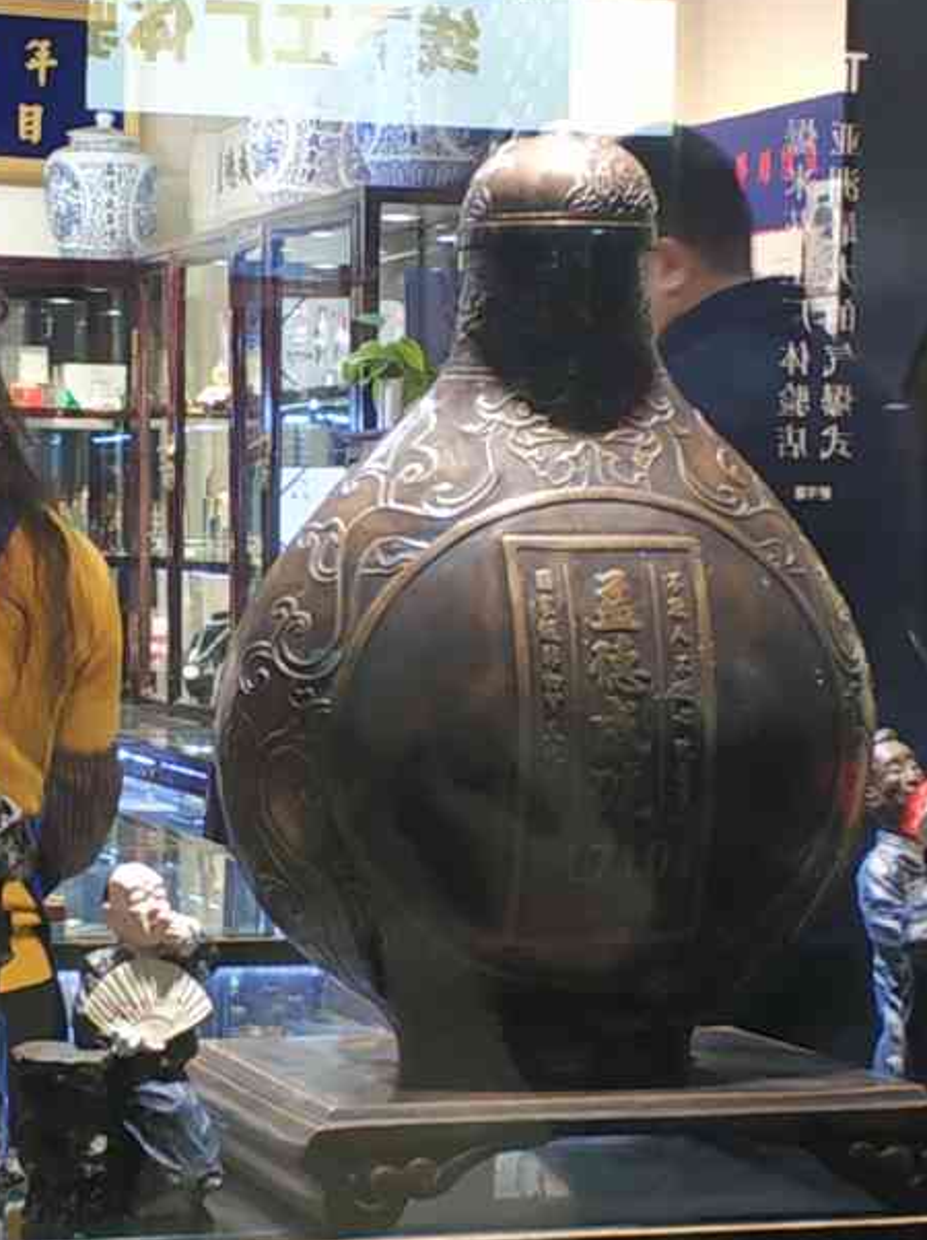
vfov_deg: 44.3
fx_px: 1503
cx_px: 268
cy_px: 803
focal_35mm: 42
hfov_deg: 33.8
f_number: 1.8
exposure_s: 1/25
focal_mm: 3.82
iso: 246
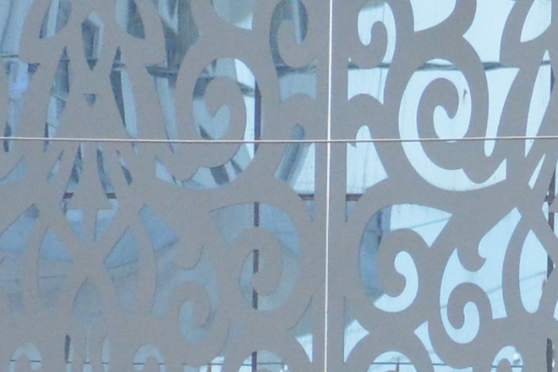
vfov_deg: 1.7
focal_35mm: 797
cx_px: 1766
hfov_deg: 2.6
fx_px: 12353
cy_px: 629
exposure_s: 1/3200
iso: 2500
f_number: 10
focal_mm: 78
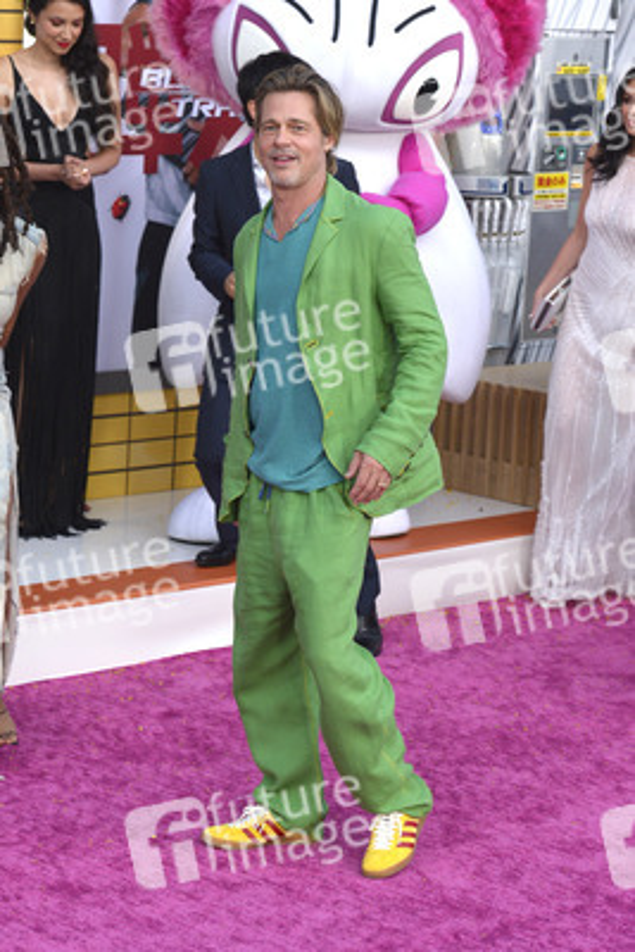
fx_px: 2062
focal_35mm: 78
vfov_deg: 26.0
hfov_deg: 17.5
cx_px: 318
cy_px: 476
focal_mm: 78
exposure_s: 1/250
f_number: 6.3
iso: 1250
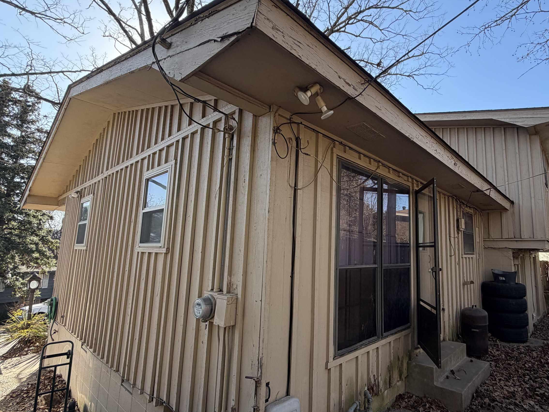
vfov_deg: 68.7
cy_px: 209
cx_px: 333
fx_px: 301
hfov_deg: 83.5
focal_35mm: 19
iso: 64
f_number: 2.2
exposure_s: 1/502
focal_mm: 2.22
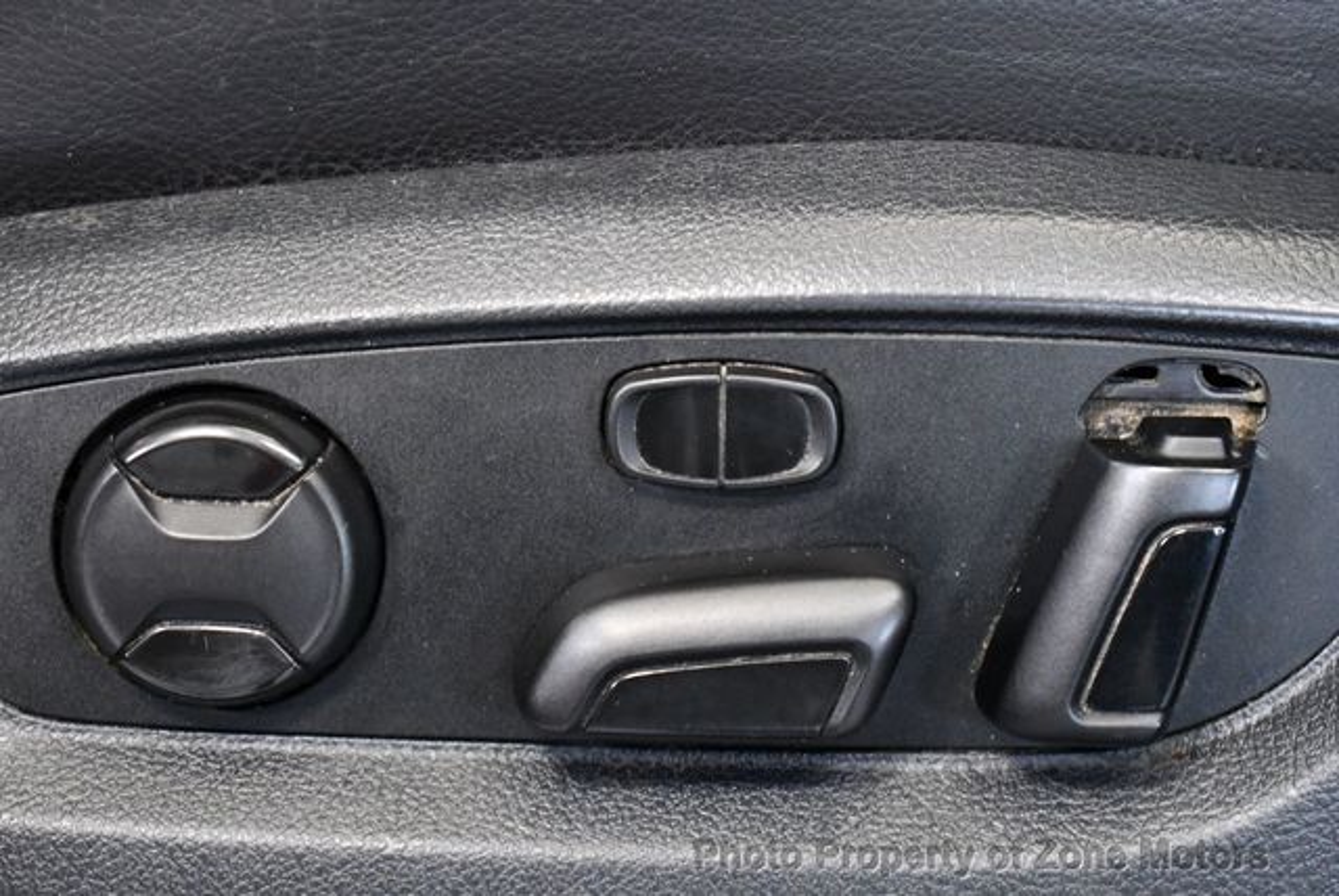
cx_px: 670
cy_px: 448
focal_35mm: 96
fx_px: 3574
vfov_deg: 14.3
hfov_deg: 21.2
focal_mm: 48
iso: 4000
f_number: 5.3
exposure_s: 1/60
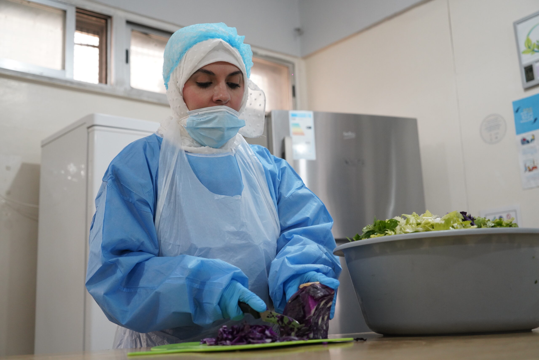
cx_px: 270
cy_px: 180
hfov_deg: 46.4
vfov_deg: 31.9
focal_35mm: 42
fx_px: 629
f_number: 4
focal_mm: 42
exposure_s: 1/200
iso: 2500
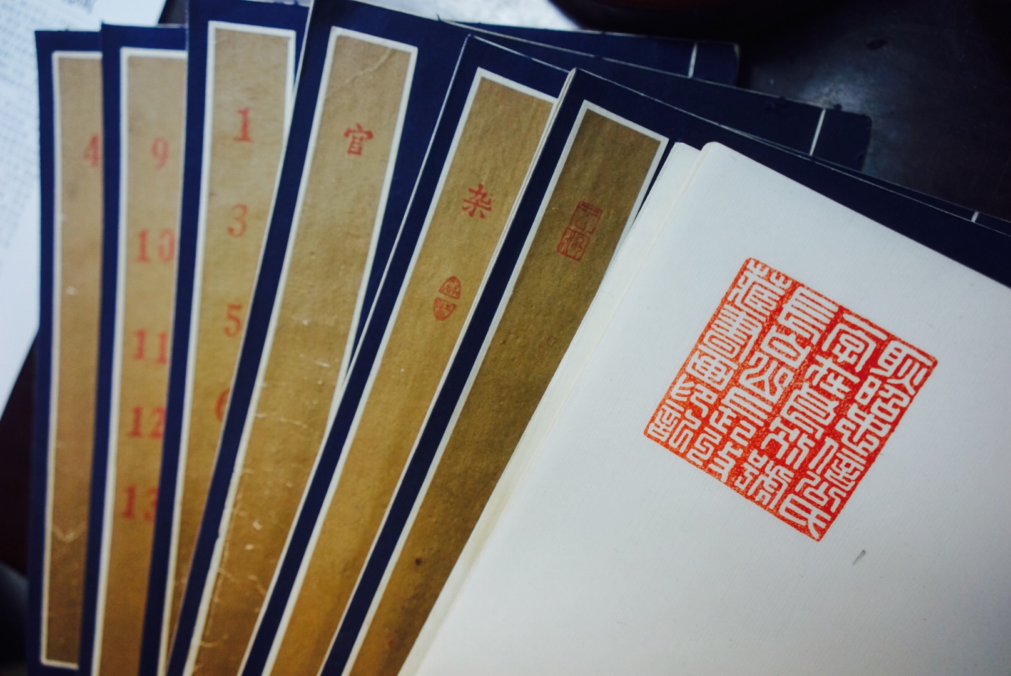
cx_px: 506
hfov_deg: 54.4
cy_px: 338
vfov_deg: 37.9
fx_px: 984
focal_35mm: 35
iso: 1250
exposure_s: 1/160
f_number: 4
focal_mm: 35
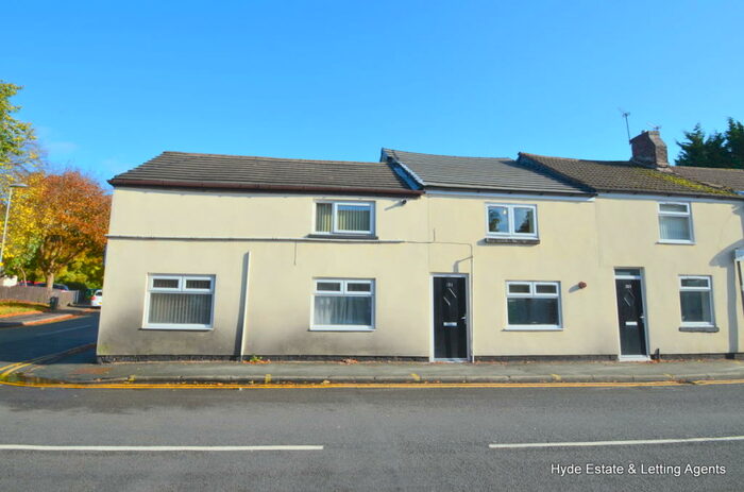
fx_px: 402
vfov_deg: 62.9
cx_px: 372
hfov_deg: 85.6
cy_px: 246
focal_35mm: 20
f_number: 10
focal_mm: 13
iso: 320
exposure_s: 1/250
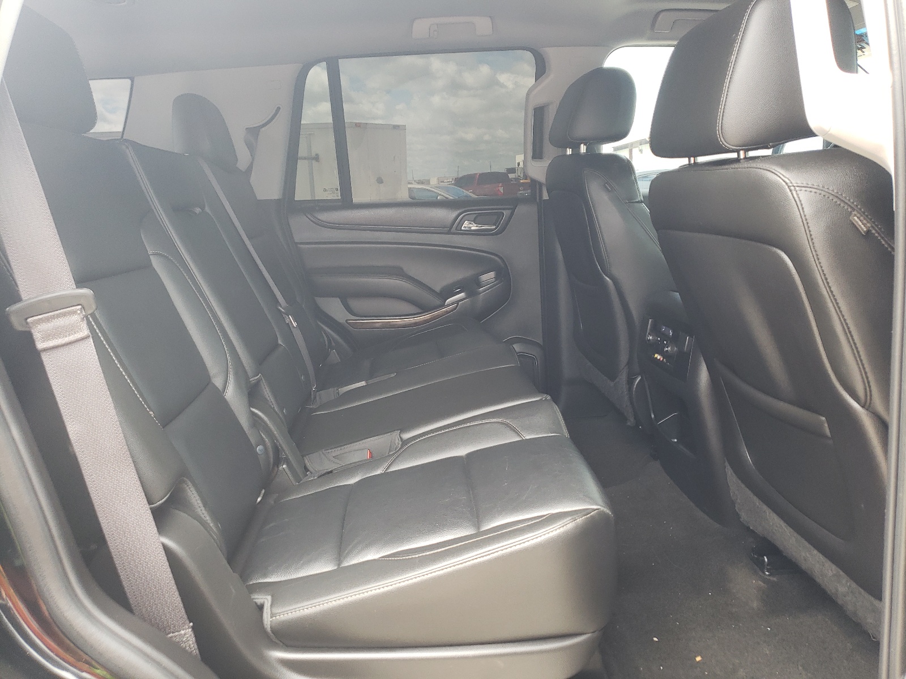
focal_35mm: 26
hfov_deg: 67.3
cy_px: 340
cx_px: 453
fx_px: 680
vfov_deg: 53.1
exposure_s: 1/120
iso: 97
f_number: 1.5
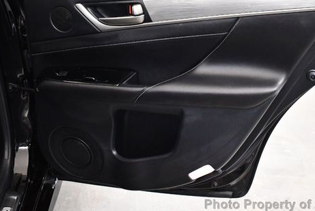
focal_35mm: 50
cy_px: 71
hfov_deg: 39.3
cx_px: 195
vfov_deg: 26.9
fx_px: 438
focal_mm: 18
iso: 3200
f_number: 3.5
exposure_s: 1/80
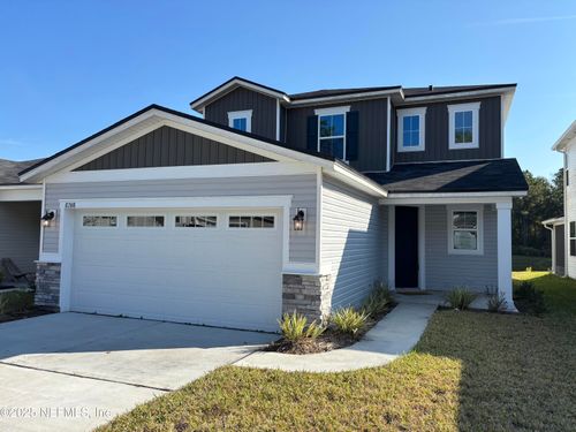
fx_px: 433
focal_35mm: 26
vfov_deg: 53.1
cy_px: 216
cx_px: 288
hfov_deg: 67.3
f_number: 1.6
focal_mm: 5.96
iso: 50
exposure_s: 1/2342
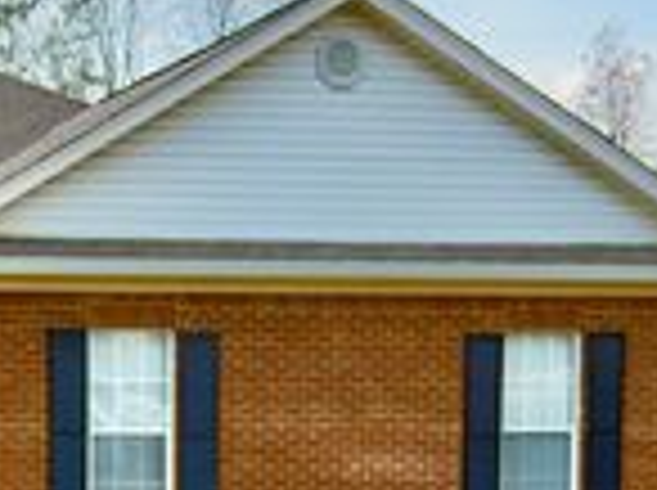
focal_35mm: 103
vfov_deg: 14.1
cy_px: 497
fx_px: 1952
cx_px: -108
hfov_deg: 18.2
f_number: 1.78
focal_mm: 6.76
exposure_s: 1/2985
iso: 80
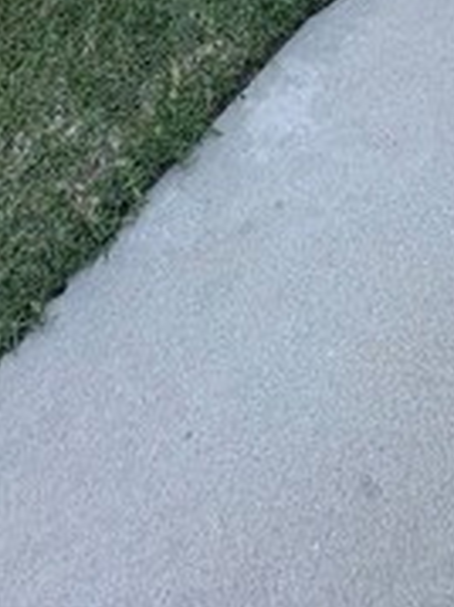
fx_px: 875
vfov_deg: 22.6
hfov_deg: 27.1
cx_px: 478
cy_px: -471
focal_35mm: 50
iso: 32
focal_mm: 2.22
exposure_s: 1/101
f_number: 2.2
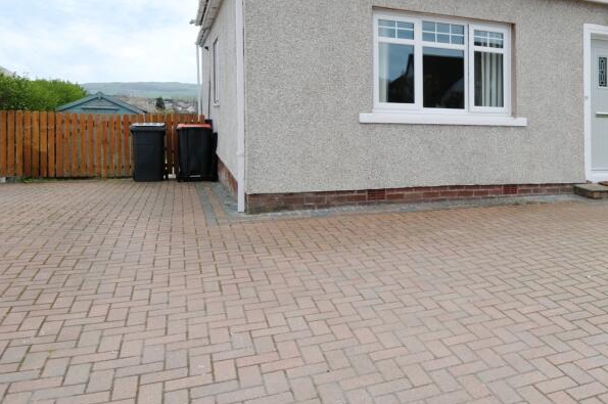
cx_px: 473
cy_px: 85
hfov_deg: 56.6
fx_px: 523
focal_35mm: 31
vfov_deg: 40.6
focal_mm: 12
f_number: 7.1
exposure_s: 1/200
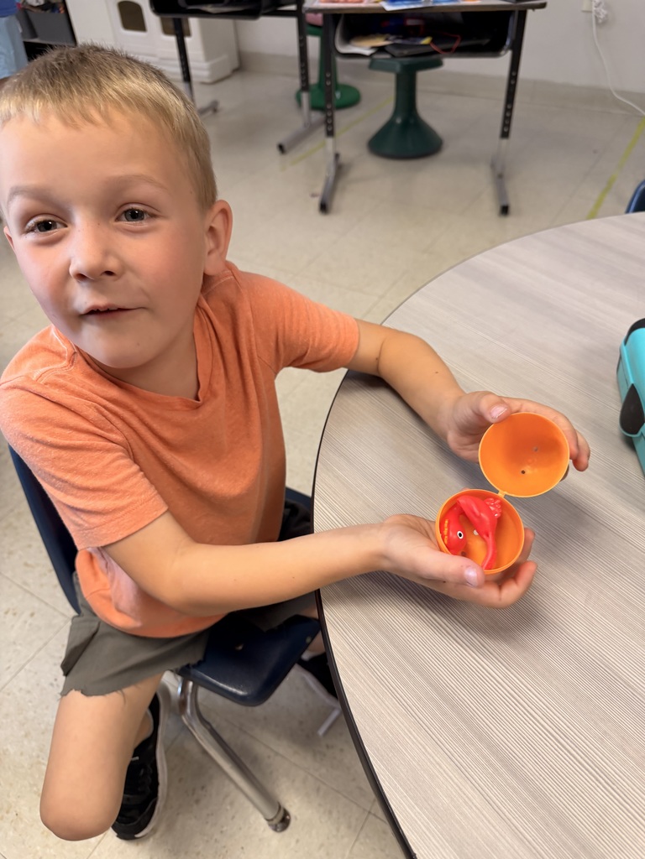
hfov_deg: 56.8
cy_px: 430
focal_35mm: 24
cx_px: 322
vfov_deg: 71.6
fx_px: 596
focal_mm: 6.76
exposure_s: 1/60
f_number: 1.78
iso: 160
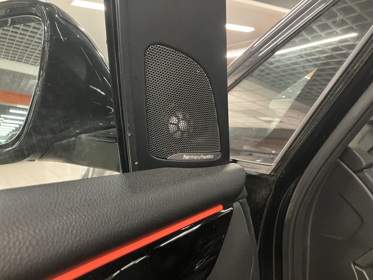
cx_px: 186
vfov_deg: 49.7
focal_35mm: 28
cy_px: 140
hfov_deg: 63.4
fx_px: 302
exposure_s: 1/25
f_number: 1.8
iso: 500
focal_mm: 3.99
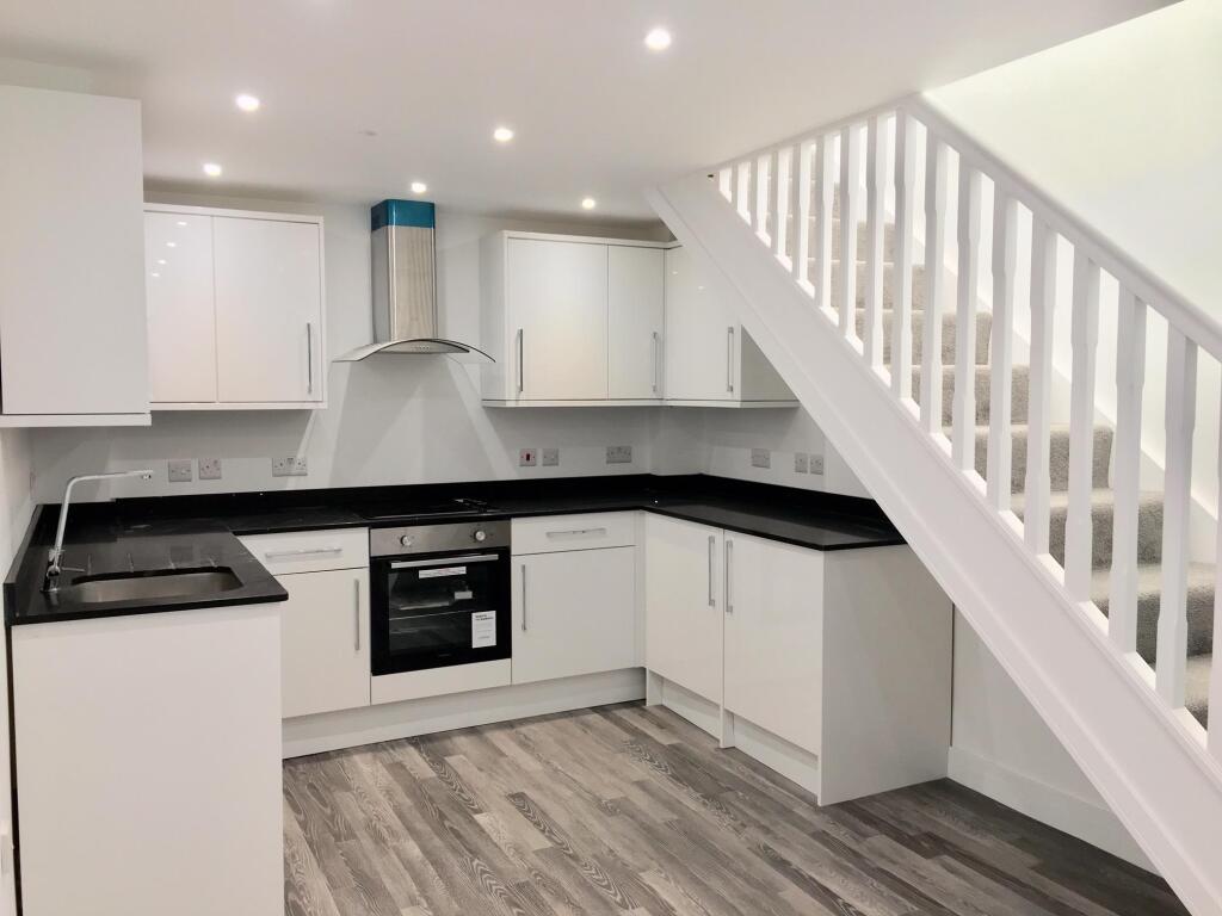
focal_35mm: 29
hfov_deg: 61.7
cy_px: 458
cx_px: 611
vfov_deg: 48.2
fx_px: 1024
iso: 32
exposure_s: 1/50
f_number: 2.2
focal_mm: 4.15
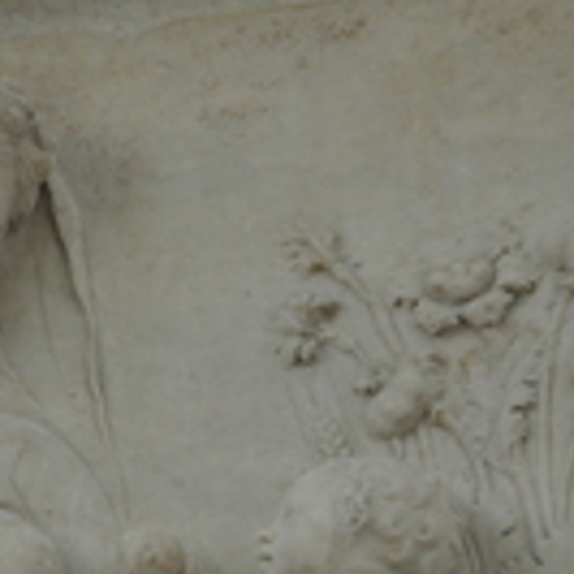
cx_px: -56
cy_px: 583
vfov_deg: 6.4
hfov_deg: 6.4
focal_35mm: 274
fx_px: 5148
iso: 400
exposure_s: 1/500
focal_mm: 65
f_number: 5.6
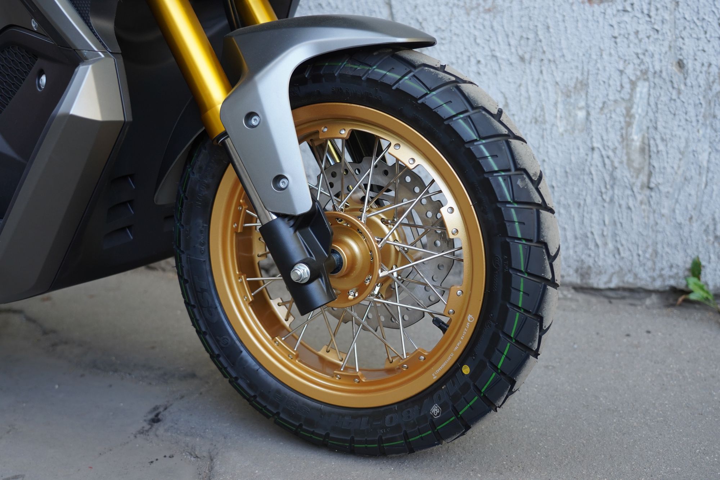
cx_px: 360
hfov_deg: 48.5
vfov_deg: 33.4
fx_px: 800
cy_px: 240
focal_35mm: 40
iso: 500
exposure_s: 1/160
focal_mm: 40
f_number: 4
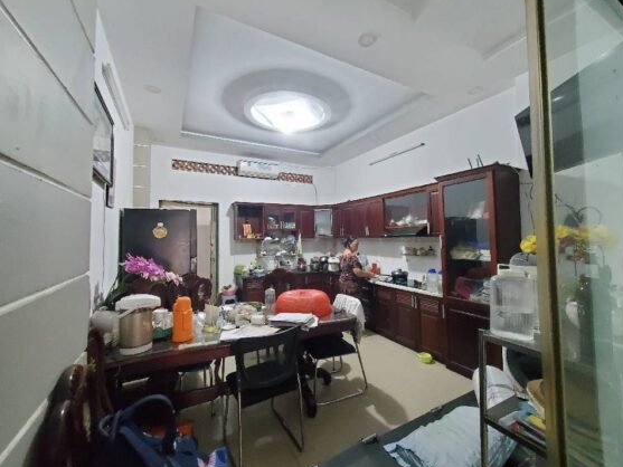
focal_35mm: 14
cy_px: 221
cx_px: 318
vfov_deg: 85.6
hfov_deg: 102.0
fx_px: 252
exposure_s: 1/25
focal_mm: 1.8
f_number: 2.2
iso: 1000
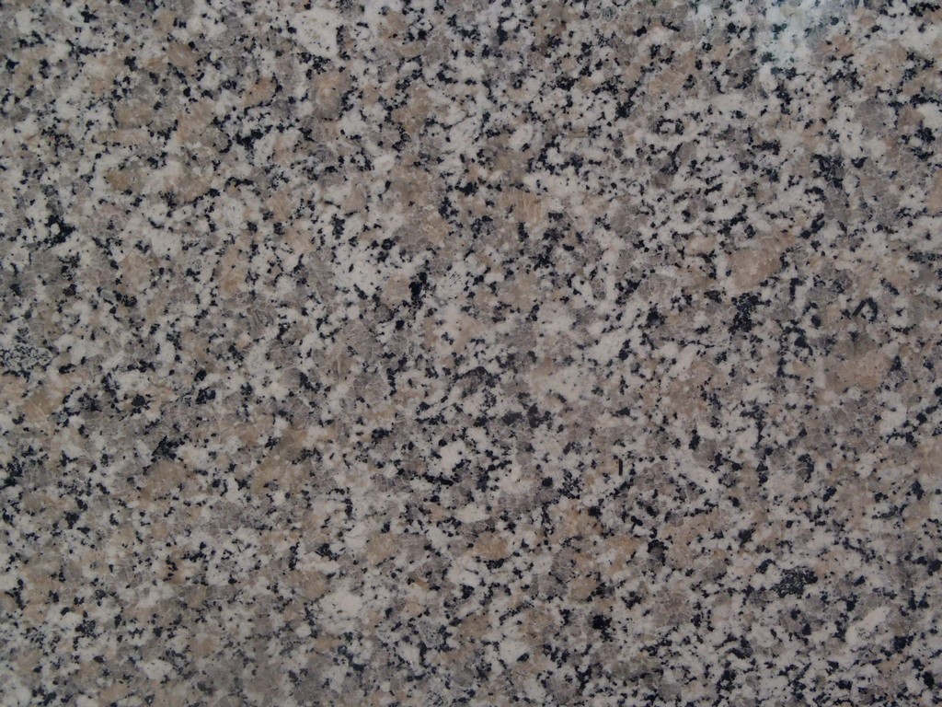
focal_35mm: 37
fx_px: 1007
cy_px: 354
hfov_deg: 50.1
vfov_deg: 38.7
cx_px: 471
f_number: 4.7
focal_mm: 6.64
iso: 200
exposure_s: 1/8
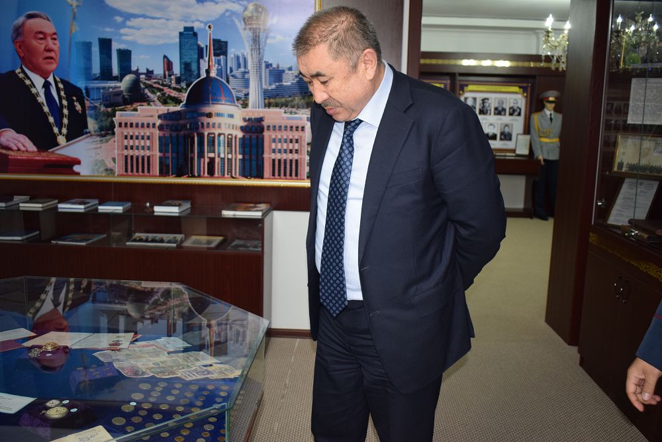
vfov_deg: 38.4
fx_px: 634
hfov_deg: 55.1
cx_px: 331
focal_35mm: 34
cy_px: 221
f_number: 3.8
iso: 900
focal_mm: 23
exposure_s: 1/60
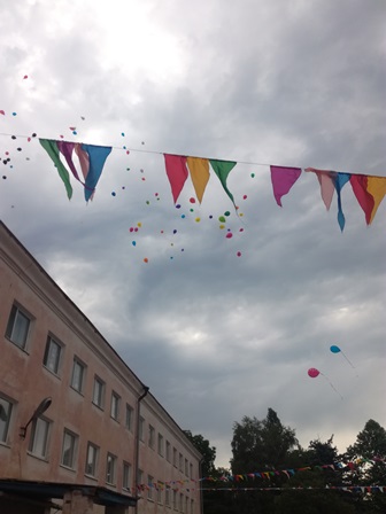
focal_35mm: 27
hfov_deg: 51.4
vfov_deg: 65.3
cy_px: 257
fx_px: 401
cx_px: 193
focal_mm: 3.79
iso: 50
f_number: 2
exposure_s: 1/1592
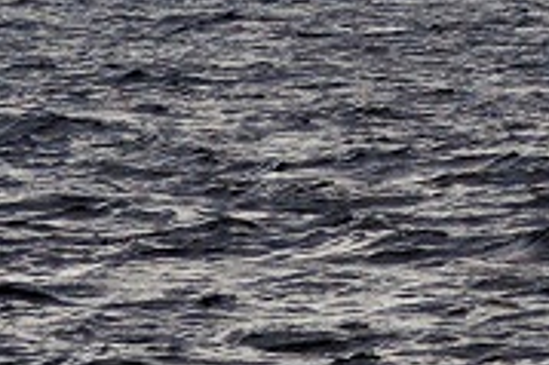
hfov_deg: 1.8
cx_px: 771
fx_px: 17183
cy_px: -419
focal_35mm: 1128
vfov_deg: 1.2
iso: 320
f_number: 9
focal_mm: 135
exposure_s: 1/500
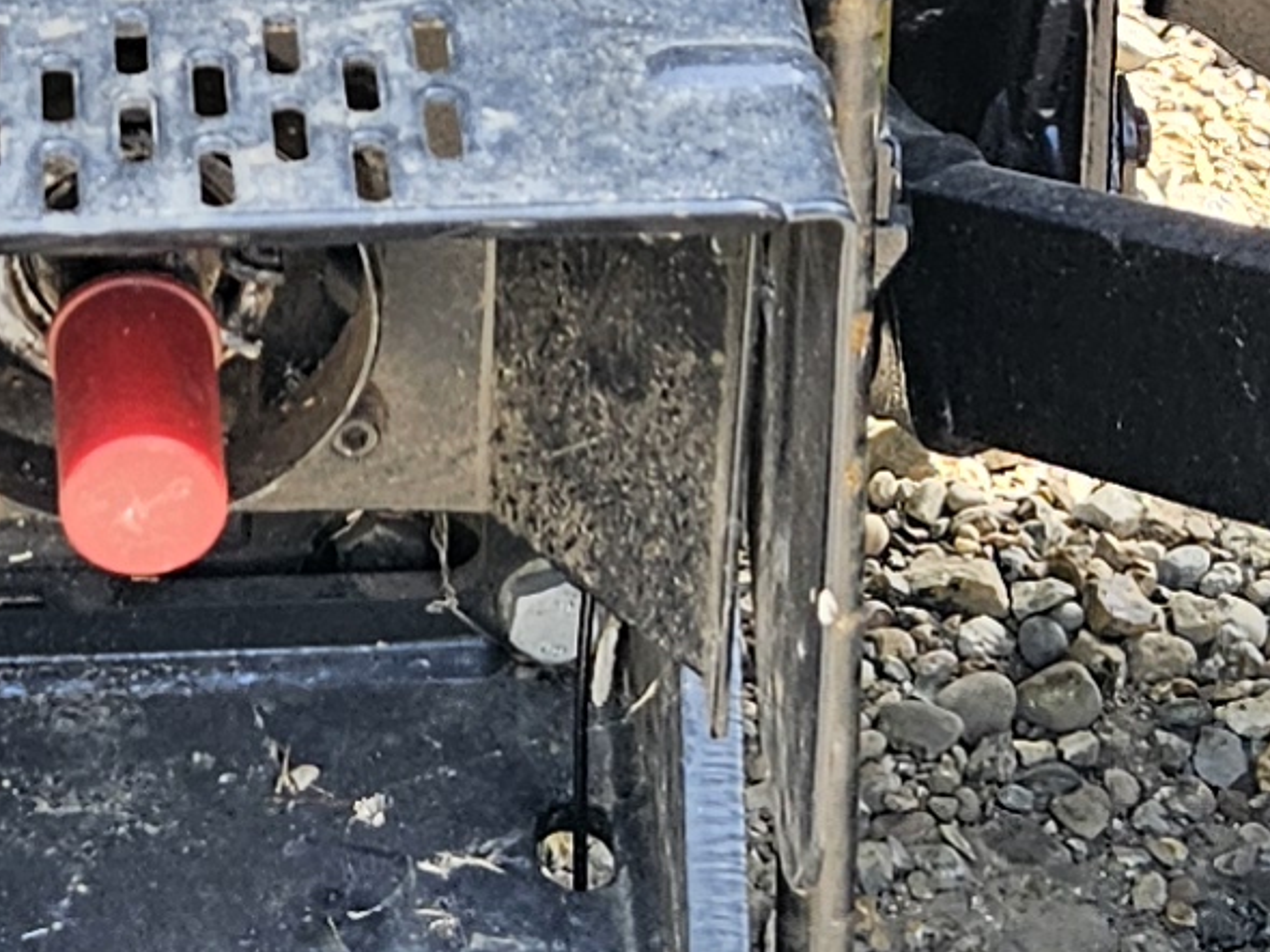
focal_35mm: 156
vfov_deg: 9.4
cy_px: -172
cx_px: 241
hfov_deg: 12.6
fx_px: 5721
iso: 80
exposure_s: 1/180
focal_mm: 5.4
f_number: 1.8
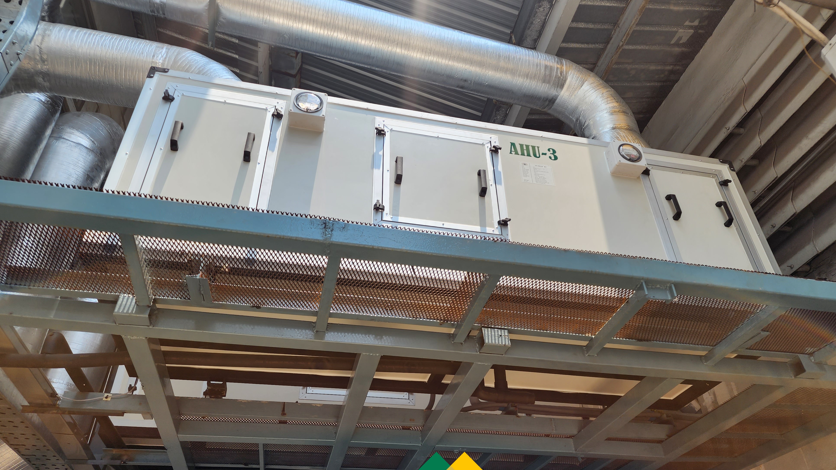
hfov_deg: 71.9
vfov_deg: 44.3
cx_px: 423
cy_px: 255
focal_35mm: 26
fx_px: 576
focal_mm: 6.4
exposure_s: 1/453
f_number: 1.8
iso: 12
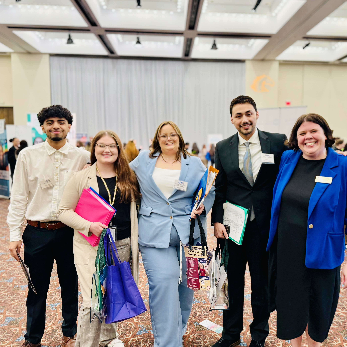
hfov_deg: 55.3
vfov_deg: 55.6
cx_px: 205
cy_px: 170
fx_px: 329
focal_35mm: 29
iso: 200
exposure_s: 1/120
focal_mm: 6.76
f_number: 1.78
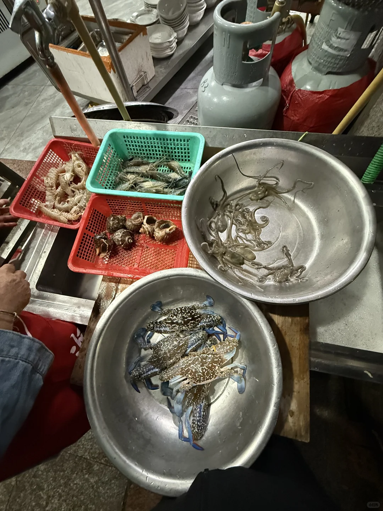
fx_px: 207
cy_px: 256
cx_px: 192
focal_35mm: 14
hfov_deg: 85.7
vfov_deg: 102.1
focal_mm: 2.22
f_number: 2.2
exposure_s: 1/50
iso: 1000
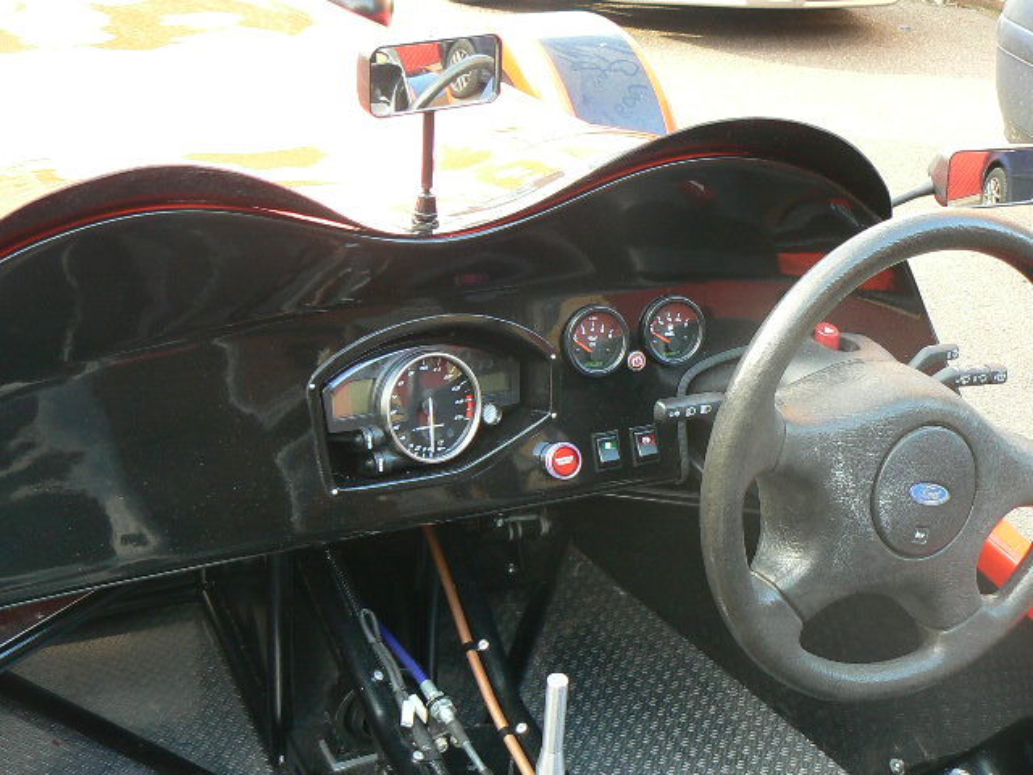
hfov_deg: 38.9
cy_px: 388
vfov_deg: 29.7
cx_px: 516
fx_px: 1462
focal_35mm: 49
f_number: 2.8
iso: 100
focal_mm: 6
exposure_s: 1/30
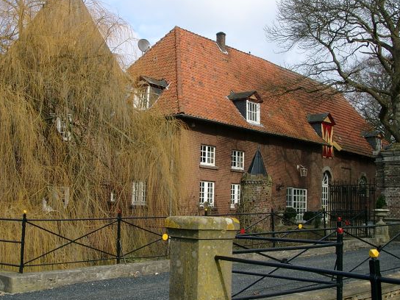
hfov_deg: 38.2
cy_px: 116
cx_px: 193
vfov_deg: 29.0
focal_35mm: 50
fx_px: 578
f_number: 4
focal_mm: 7.13
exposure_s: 1/455
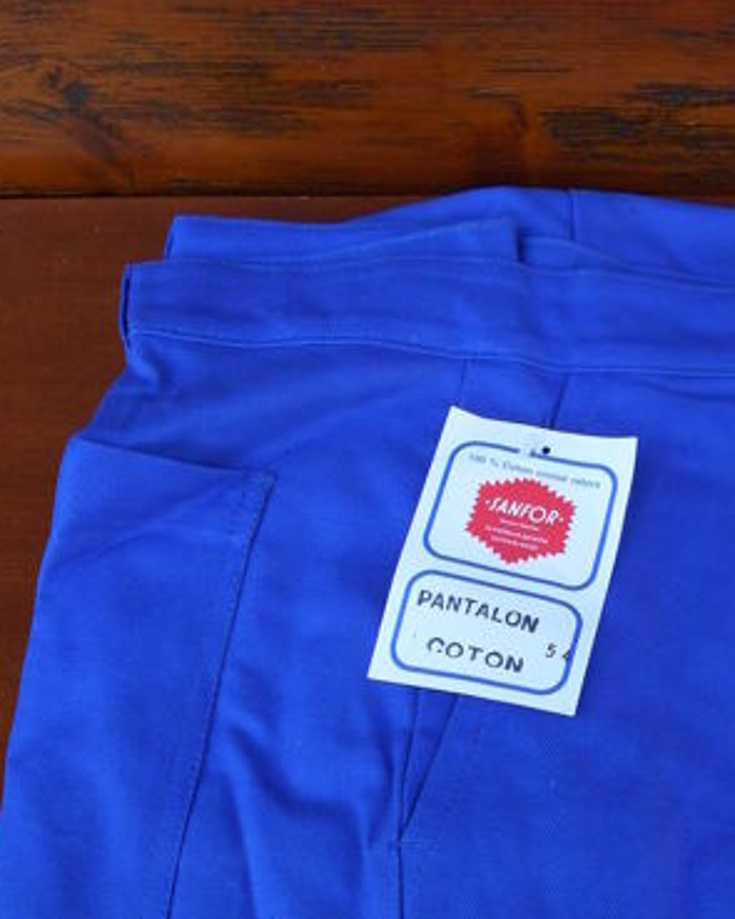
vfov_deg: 41.3
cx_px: 501
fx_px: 1197
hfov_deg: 33.8
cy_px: 638
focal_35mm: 44
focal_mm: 4.6
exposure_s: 1/100
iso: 80
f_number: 3.2
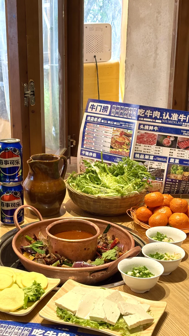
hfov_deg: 19.7
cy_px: 179
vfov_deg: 34.3
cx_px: 72
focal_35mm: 61
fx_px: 544
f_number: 1.6
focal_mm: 5.96
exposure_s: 1/75
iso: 50
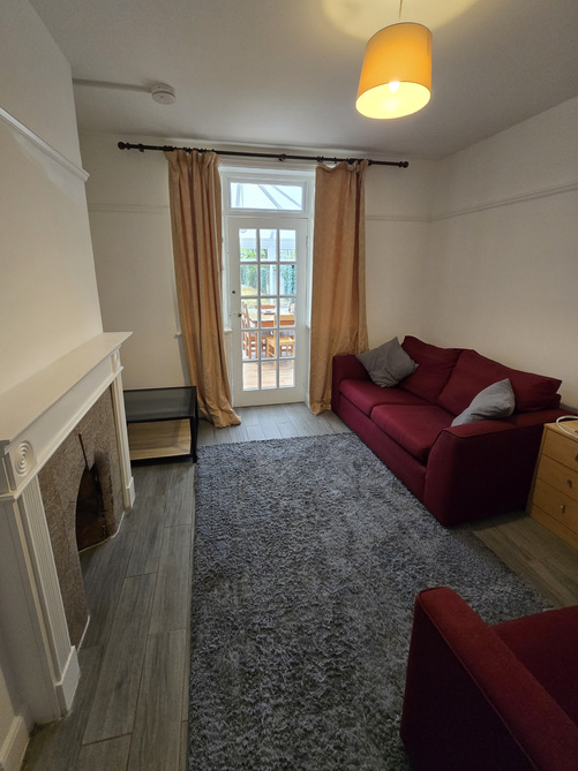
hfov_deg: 85.5
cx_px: 271
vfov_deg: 101.9
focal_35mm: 14
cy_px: 357
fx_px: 312
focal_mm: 1.7
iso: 200
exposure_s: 1/50
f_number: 2.2
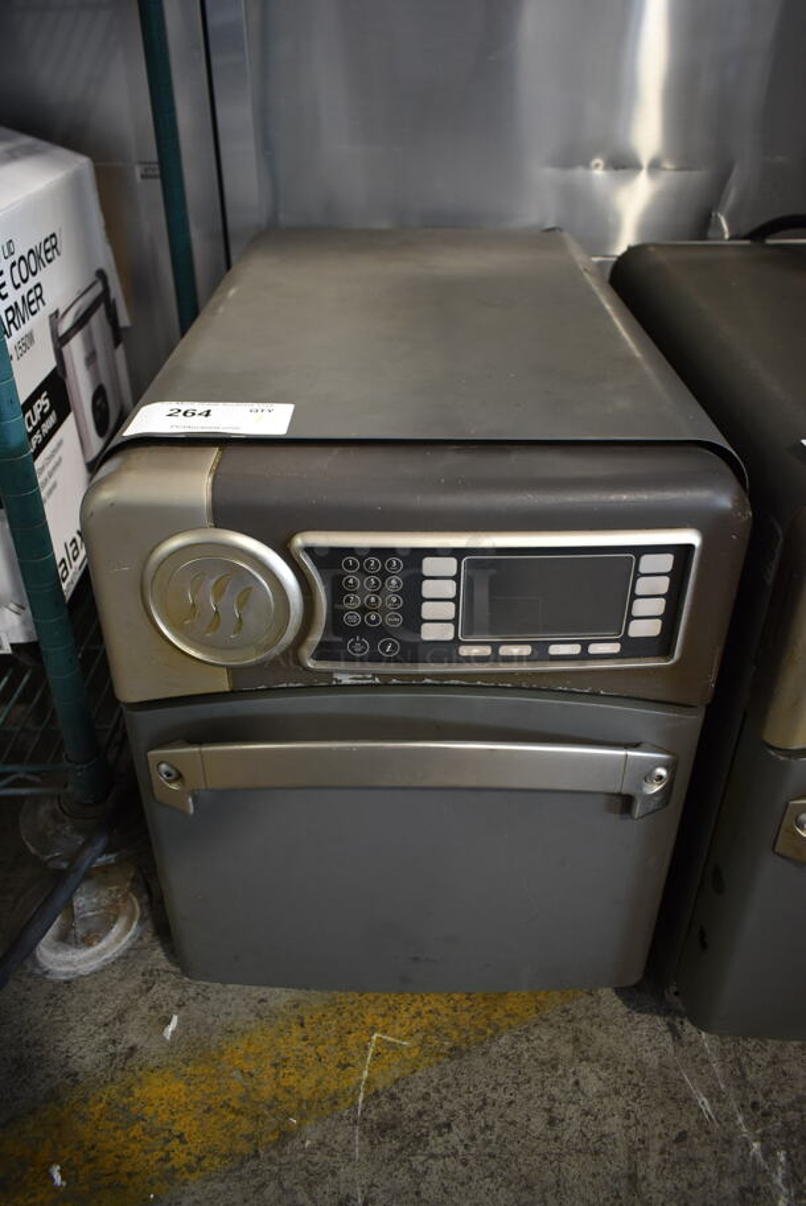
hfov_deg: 48.0
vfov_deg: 67.3
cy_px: 603
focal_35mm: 27
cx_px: 403
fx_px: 905
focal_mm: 18
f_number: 3.5
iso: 560
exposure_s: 1/30
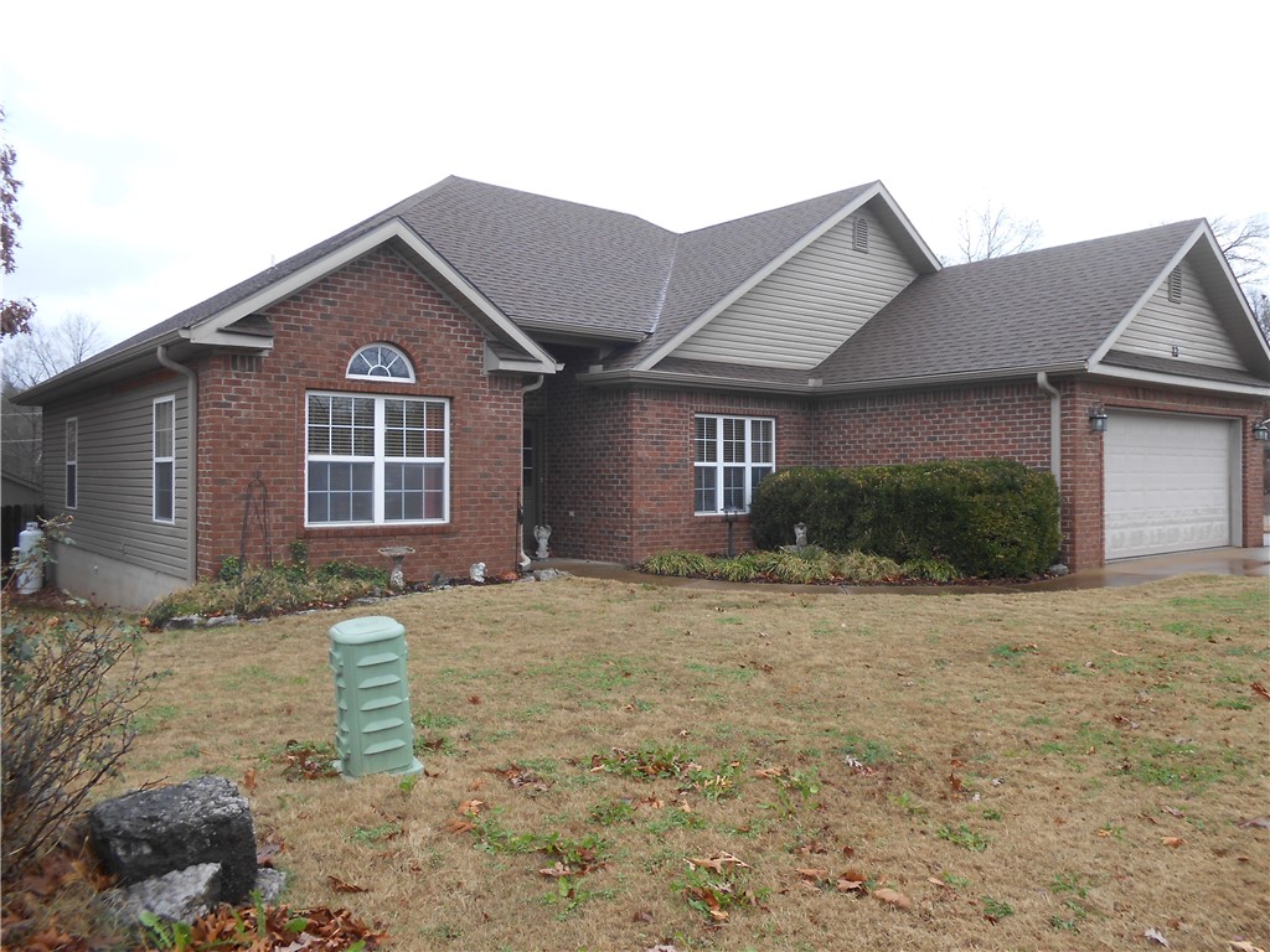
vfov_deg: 53.1
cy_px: 476
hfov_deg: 67.3
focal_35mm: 26
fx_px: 954
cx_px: 635
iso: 100
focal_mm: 4.6
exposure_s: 1/30
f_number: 3.5
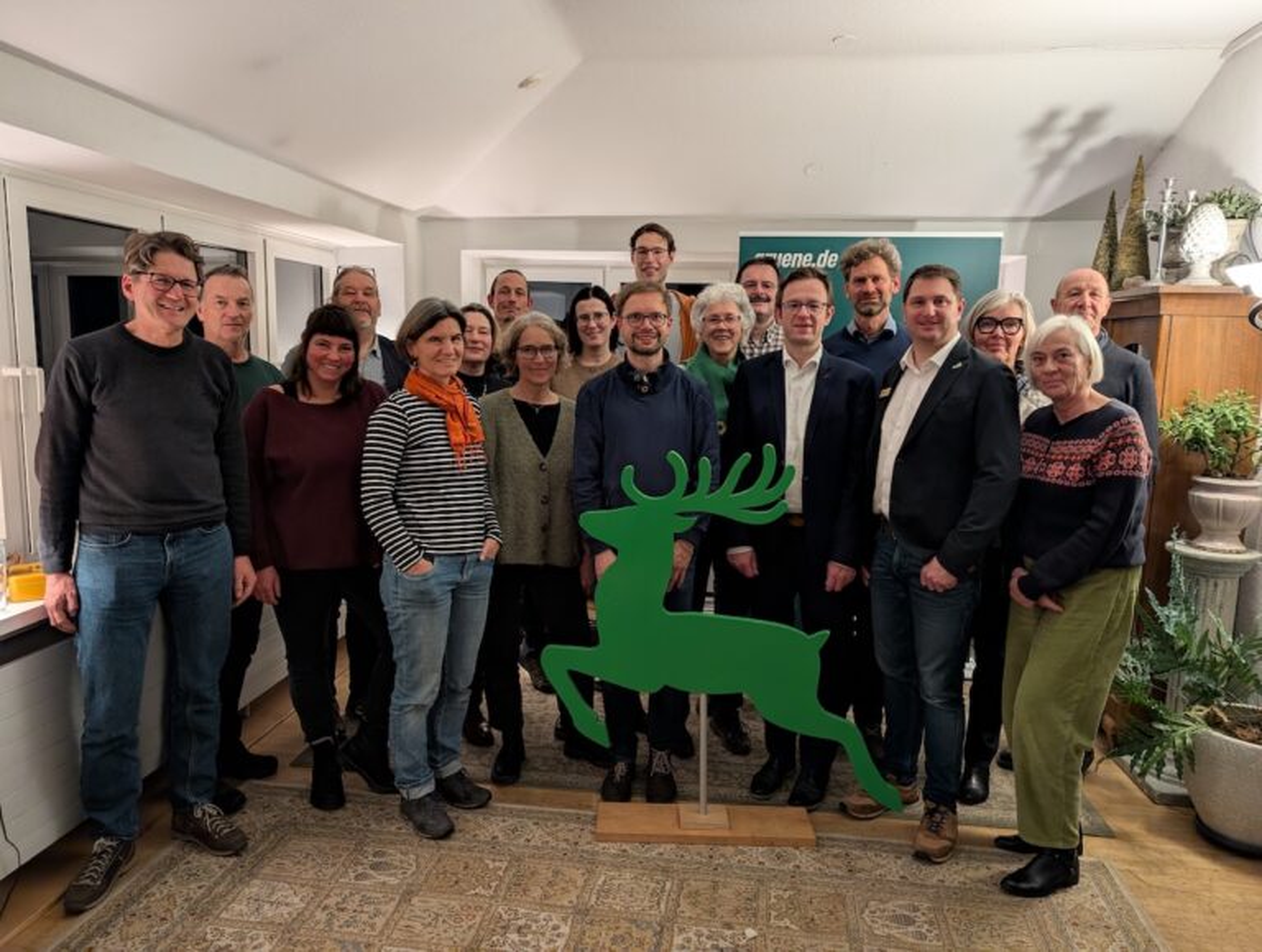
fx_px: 877
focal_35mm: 24
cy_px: 476
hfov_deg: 71.5
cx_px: 631
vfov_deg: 57.0
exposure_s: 1/23.8
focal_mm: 6.9
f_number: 1.68
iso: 196
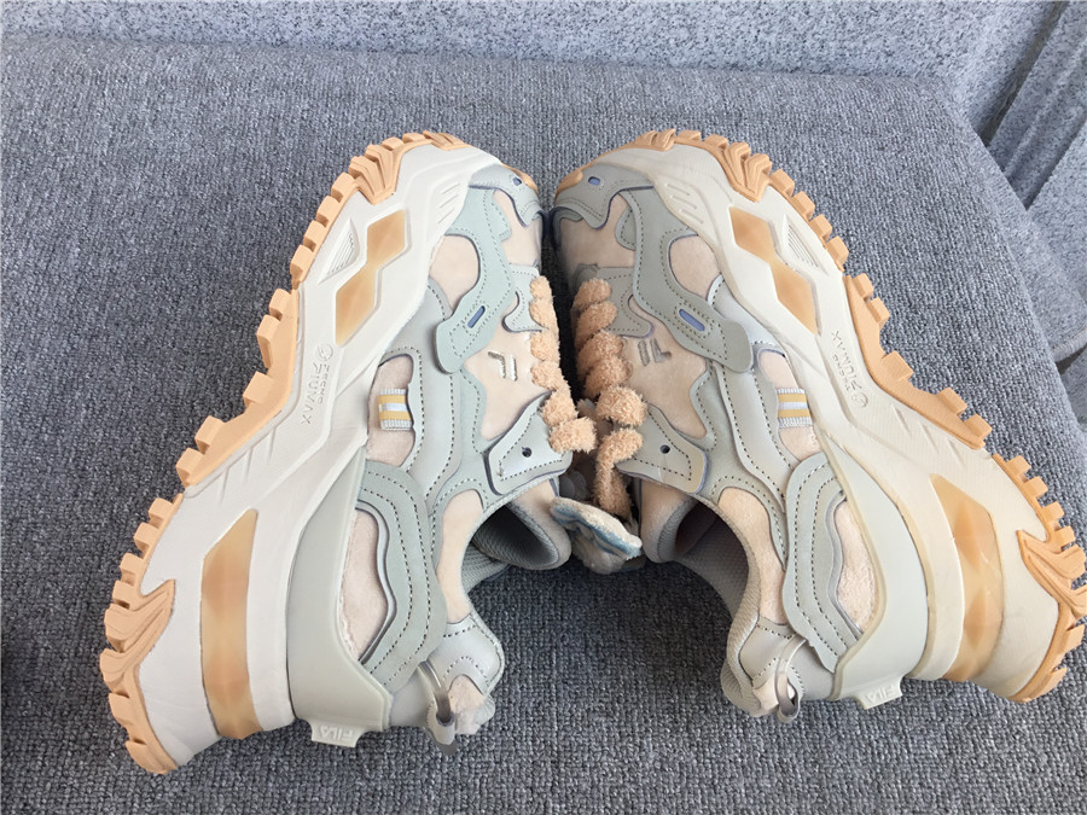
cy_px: 408
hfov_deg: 58.4
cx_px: 544
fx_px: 973
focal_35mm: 31
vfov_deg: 45.4
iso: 25
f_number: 2.4
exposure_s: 1/218
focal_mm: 3.3
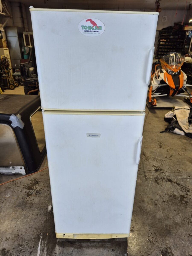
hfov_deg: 58.9
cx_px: 96
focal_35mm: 23
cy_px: 128
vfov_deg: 73.9
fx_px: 170
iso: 25
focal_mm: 5.4
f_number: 1.8
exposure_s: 1/120
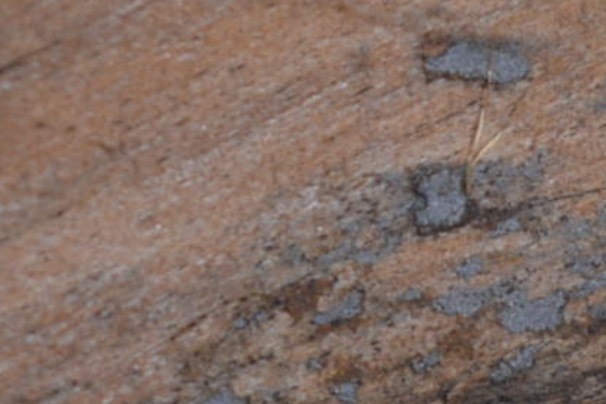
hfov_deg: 3.4
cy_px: 24
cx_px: 996
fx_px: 10106
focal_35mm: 601
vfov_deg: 2.3
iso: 400
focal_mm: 55
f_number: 6.3
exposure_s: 1/60
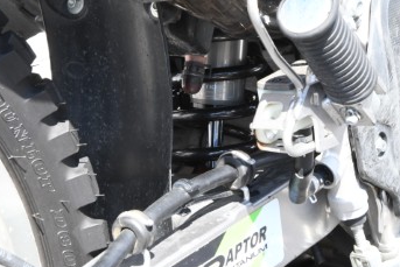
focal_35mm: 153
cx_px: 187
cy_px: 82
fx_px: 1701
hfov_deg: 13.4
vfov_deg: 9.0
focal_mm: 70
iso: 2000
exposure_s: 1/125
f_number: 18
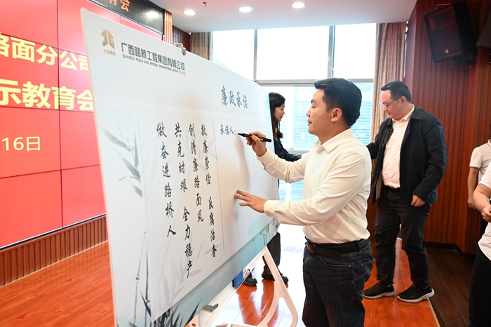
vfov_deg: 44.2
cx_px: 246
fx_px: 402
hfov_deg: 62.8
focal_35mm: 30
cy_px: 164
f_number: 4
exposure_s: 1/100
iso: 2000
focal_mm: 29.5
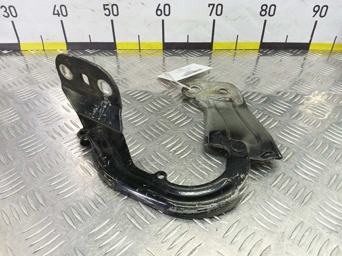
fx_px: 227
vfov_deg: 58.9
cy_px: 128
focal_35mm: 23
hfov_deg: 73.9
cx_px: 171
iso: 163
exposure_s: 1/50
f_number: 1.6
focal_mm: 4.11
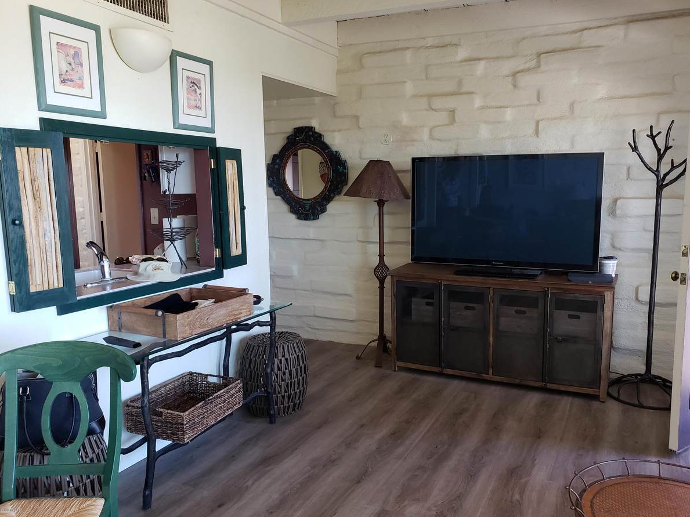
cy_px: 249
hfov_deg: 63.4
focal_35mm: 28
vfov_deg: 49.7
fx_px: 558
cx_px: 370
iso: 250
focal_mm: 4.3
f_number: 2.4
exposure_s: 1/60
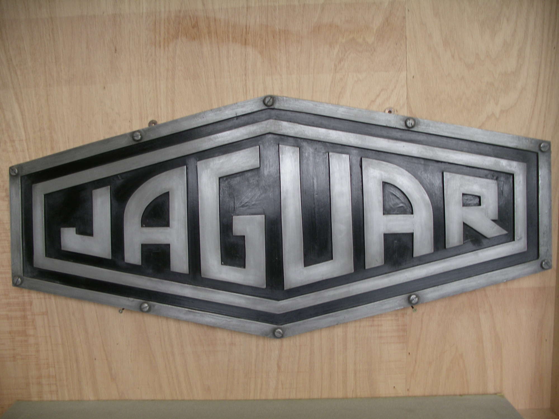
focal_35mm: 37
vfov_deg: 38.7
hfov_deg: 50.1
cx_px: 280
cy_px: 210
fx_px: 597
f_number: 2.8
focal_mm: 7.8
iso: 160
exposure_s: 1/40
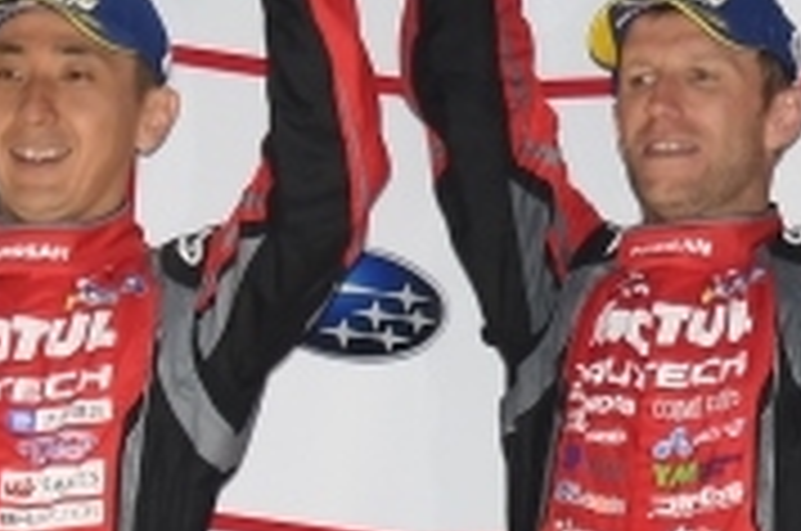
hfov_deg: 2.4
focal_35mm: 865
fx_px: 19212
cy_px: 155
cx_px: 1422
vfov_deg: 1.6
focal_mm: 100
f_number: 4
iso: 400
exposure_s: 1/200
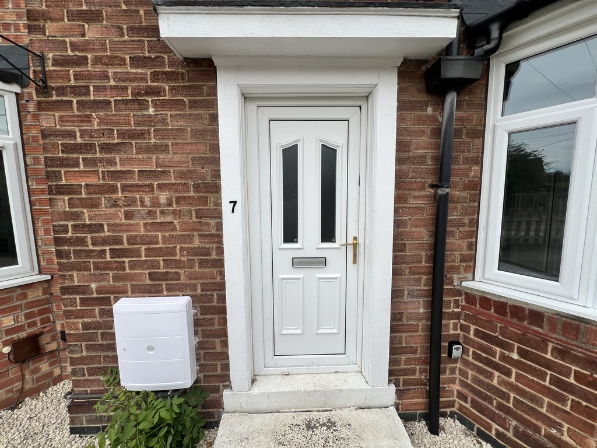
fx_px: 224
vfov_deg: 89.9
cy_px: 224
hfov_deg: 106.2
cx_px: 298
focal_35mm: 13
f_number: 1.8
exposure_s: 1/1179
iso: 32
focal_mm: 1.57
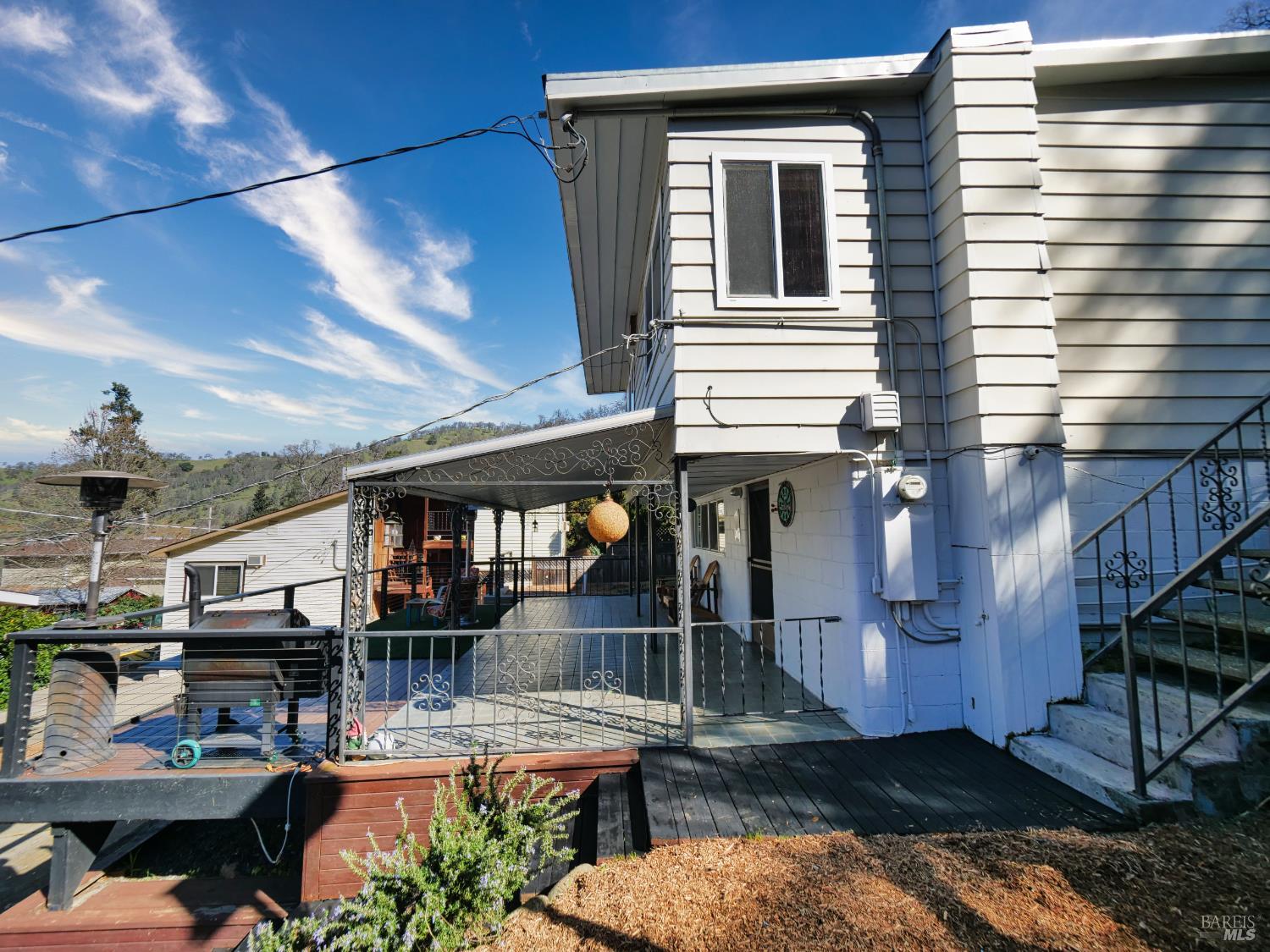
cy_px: 476
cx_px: 635
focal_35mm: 14
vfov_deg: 85.7
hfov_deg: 102.1
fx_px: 514
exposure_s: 1/1600
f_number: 2.8
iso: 160
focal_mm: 7
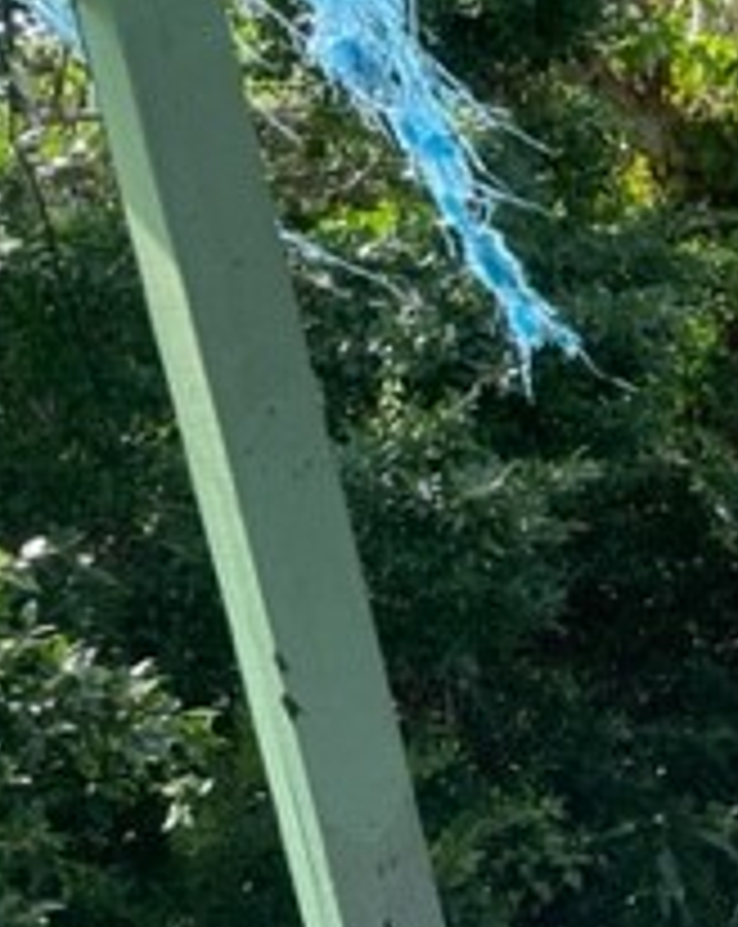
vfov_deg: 24.2
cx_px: 1426
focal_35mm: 79
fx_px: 2163
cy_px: 490
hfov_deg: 15.7
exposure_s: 1/779
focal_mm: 4.2
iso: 32
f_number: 1.6
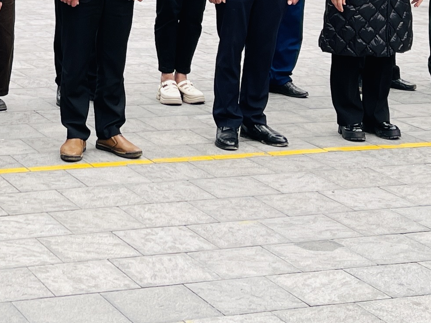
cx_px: 16
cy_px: -211
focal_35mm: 102
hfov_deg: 18.8
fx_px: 1270
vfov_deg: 13.4
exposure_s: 1/121
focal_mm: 5.1
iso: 40
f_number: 1.6
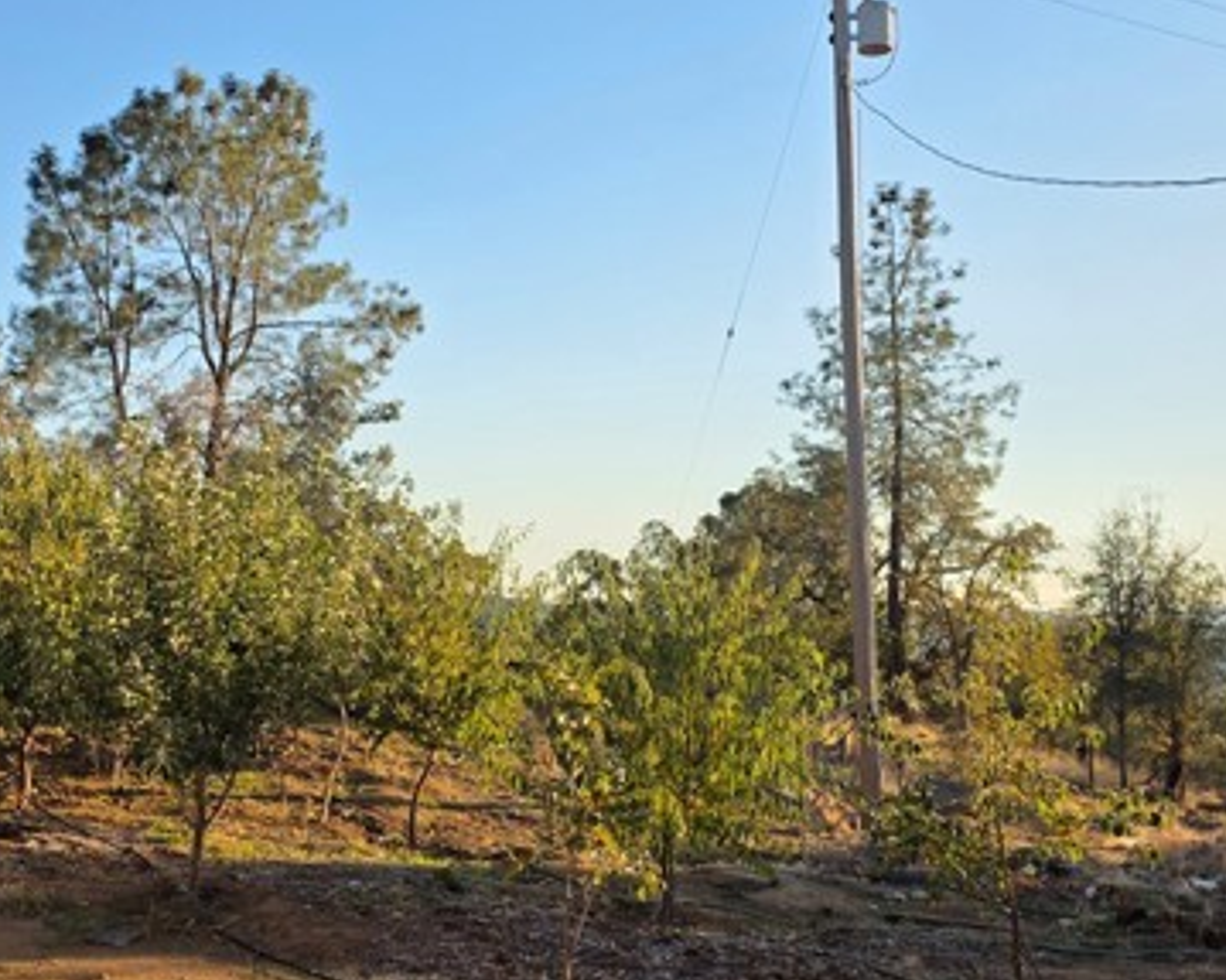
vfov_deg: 37.2
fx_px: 1451
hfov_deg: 45.8
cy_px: 400
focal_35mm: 40
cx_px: 635
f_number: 1.7
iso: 80
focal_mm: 6.3
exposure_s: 1/2404
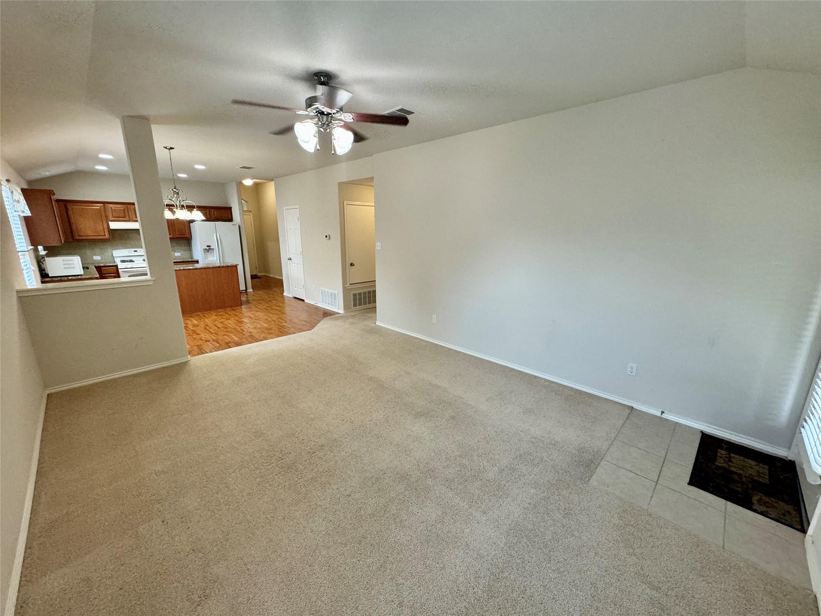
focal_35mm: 14
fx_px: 332
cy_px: 308
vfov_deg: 85.7
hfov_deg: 102.1
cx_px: 410
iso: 250
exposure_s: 1/120
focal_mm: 2.22
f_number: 2.2
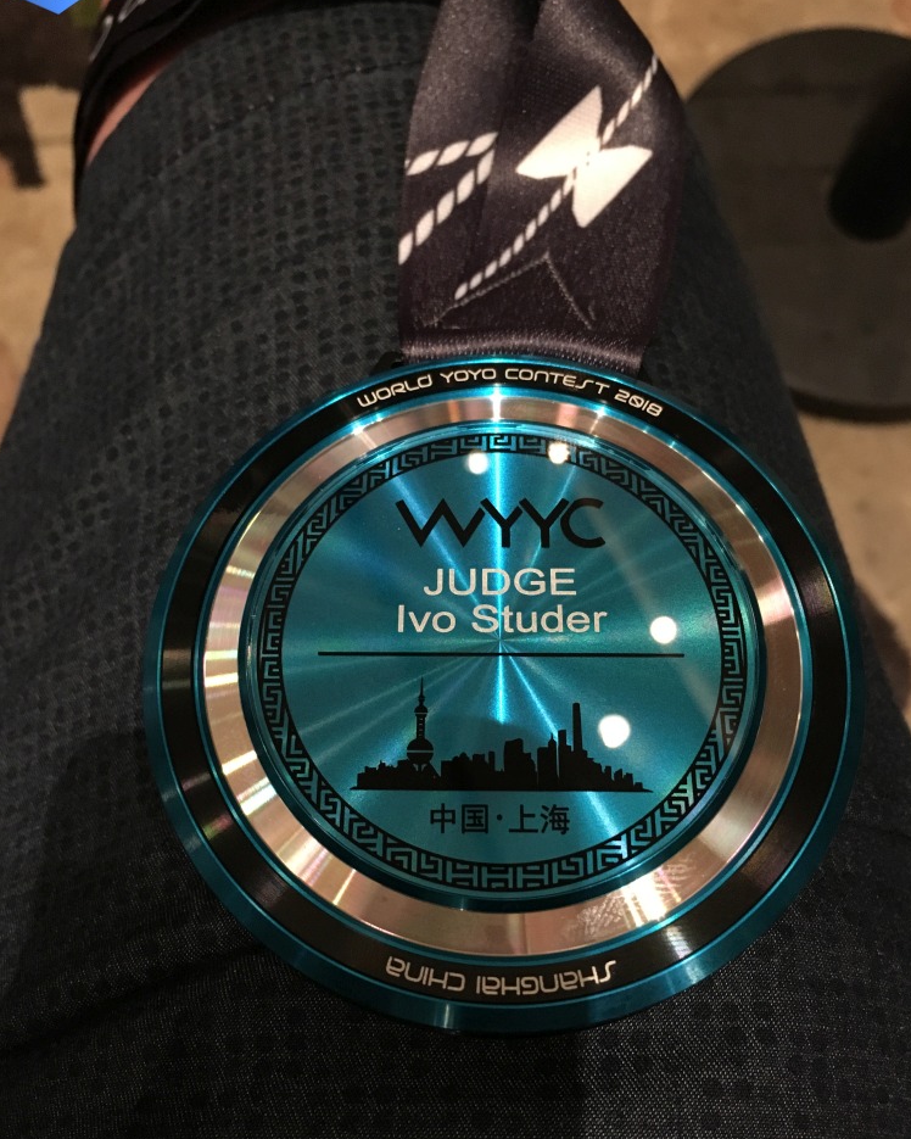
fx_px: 1045
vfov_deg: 57.2
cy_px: 570
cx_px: 448
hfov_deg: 47.1
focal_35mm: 31
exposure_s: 1/17
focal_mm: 4.15
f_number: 2.2
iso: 200
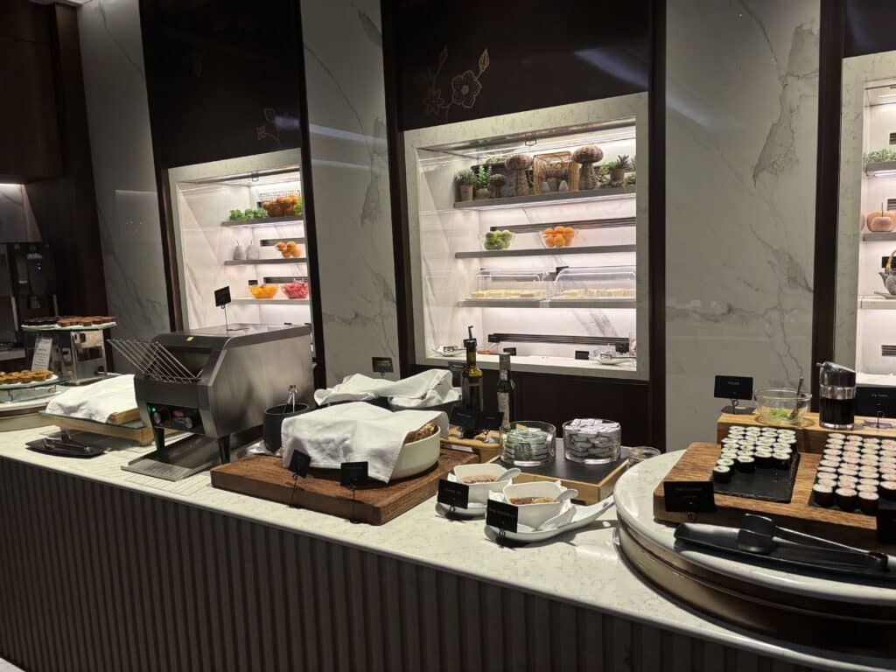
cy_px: 336
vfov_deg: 53.1
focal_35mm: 26
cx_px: 448
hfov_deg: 67.3
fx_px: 673
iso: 125
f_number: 1.6
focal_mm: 5.96
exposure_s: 1/115
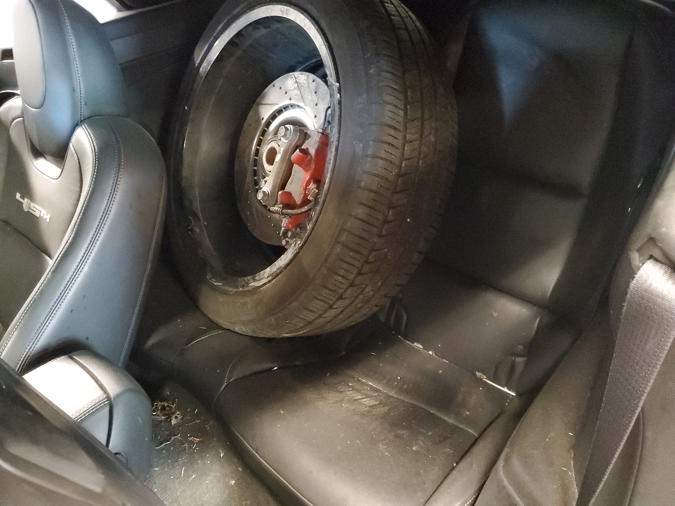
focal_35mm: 26
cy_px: 253
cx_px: 338
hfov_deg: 67.3
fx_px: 507
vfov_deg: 53.1
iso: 1009
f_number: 1.5
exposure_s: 1/10
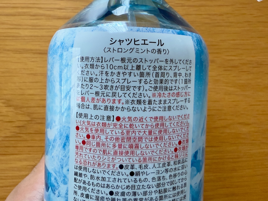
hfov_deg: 71.6
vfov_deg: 56.8
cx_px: 134
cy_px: 100
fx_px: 186
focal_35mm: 24
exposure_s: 1/87
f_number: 2.2
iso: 320
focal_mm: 2.22
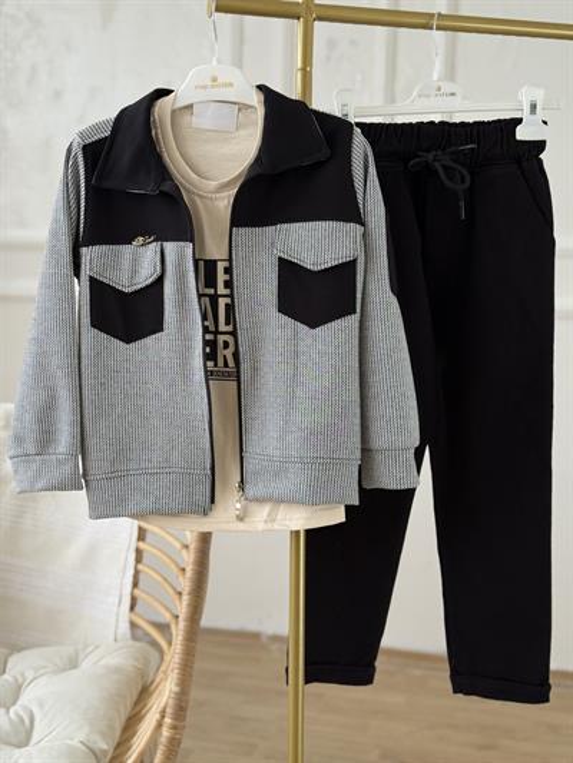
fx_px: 1059
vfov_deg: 39.6
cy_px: 382
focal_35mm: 48
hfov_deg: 30.3
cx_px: 286
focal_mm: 6.76
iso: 80
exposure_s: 1/121
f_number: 1.78
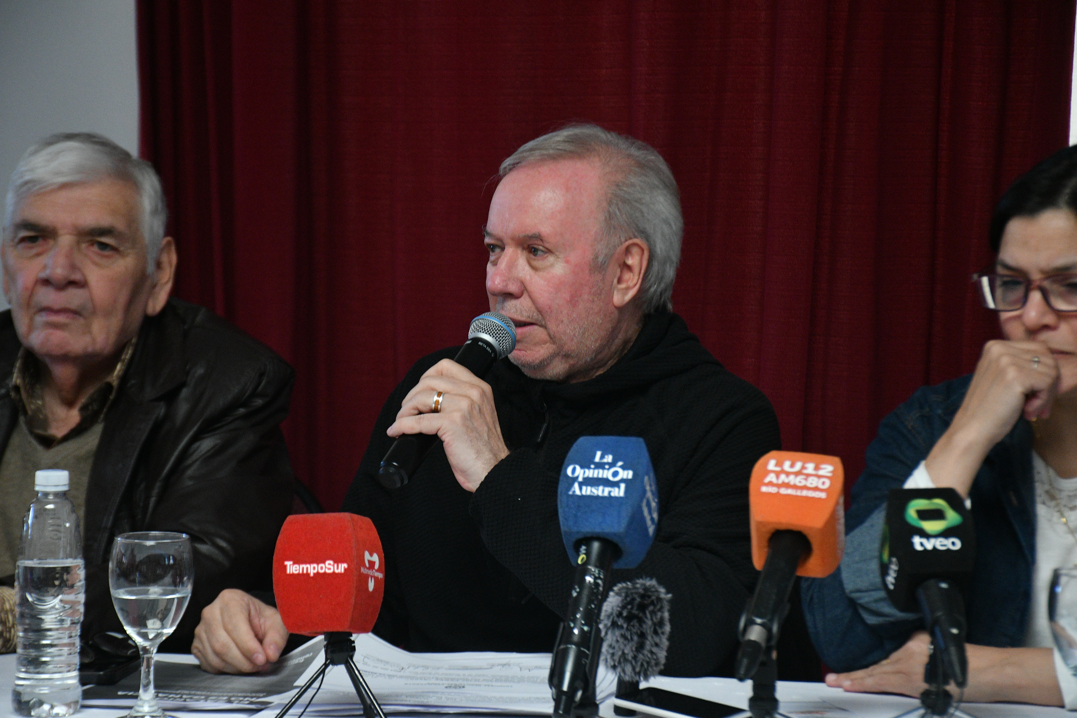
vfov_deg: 10.2
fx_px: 4038
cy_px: 359
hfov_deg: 15.2
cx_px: 538
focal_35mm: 135
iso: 1600
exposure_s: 1/160
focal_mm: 90
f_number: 6.3
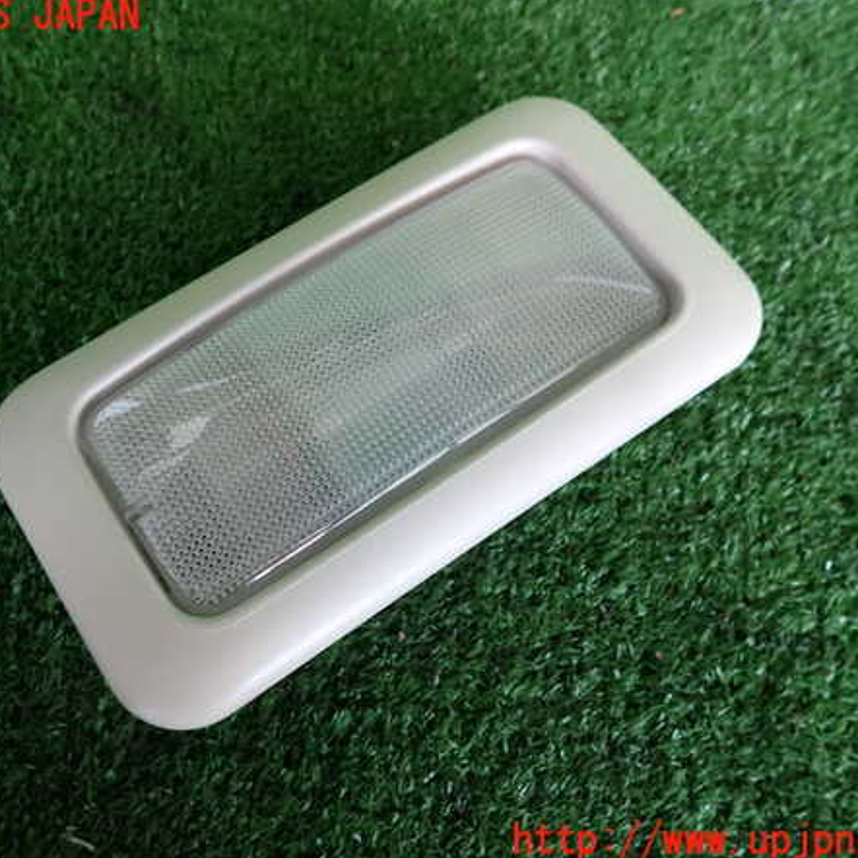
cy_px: 429
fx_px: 841
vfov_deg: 54.0
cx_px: 369
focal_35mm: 30
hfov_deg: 53.9
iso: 160
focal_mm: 4.5
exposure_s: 1/60
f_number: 2
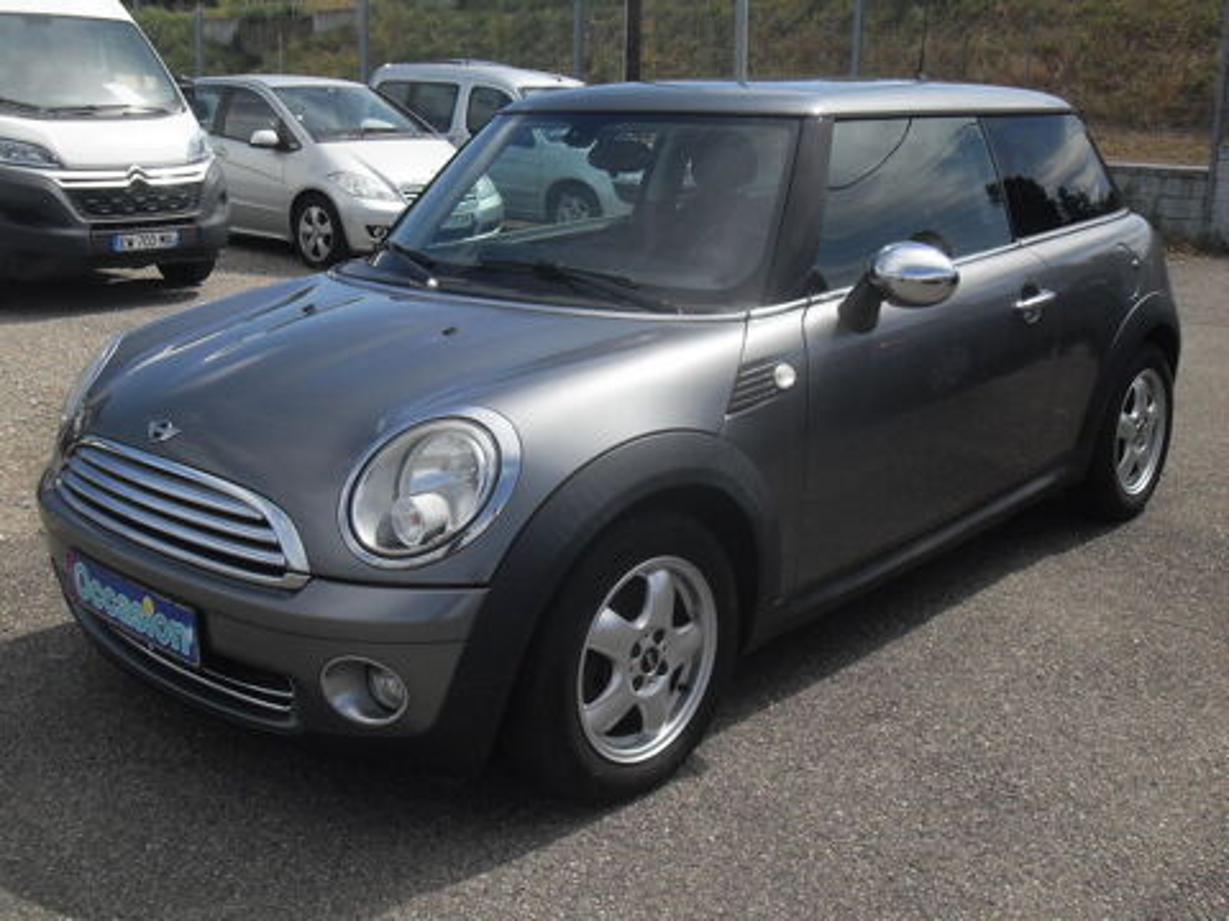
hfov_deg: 50.1
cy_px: 460
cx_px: 614
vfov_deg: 38.7
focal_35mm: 37
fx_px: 1314
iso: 80
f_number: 8.9
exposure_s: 1/90
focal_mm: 6.3
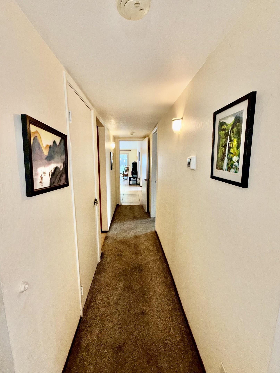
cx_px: 133
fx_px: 162
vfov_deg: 98.2
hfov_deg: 81.7
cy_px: 189
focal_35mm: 15
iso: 100
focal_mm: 2.22
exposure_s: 1/120
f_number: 2.2
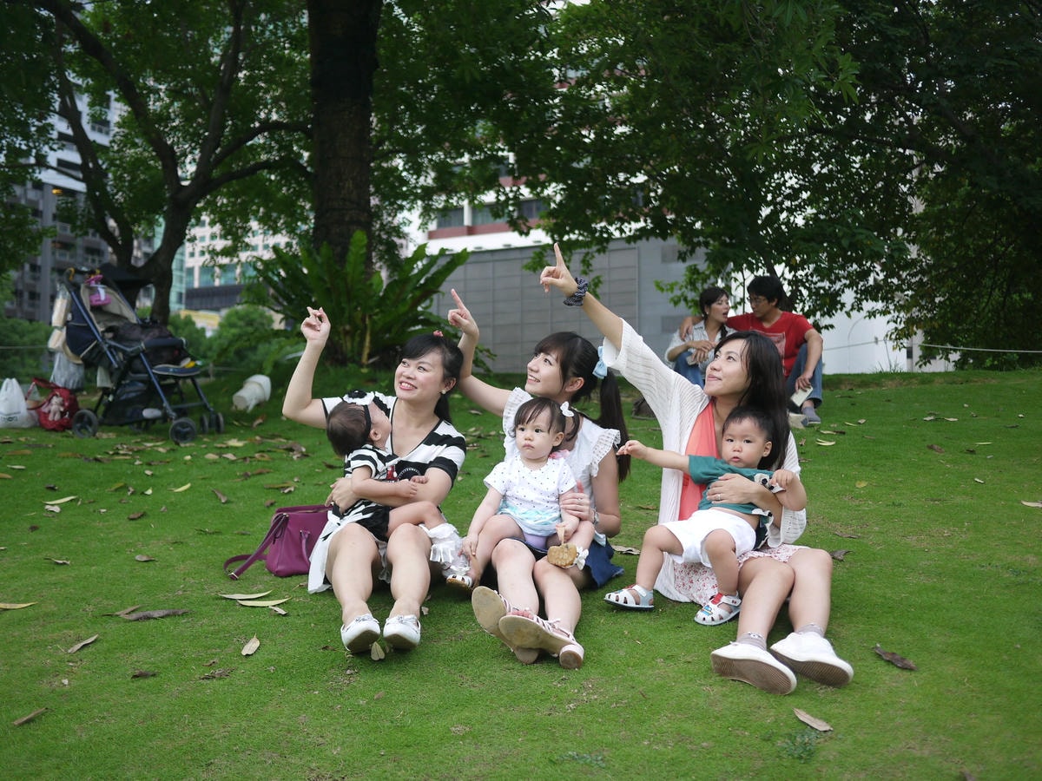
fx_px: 1204
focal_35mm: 40
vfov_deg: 36.0
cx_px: 521
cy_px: 390
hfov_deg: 46.8
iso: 160
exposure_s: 1/320
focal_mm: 20
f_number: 1.7
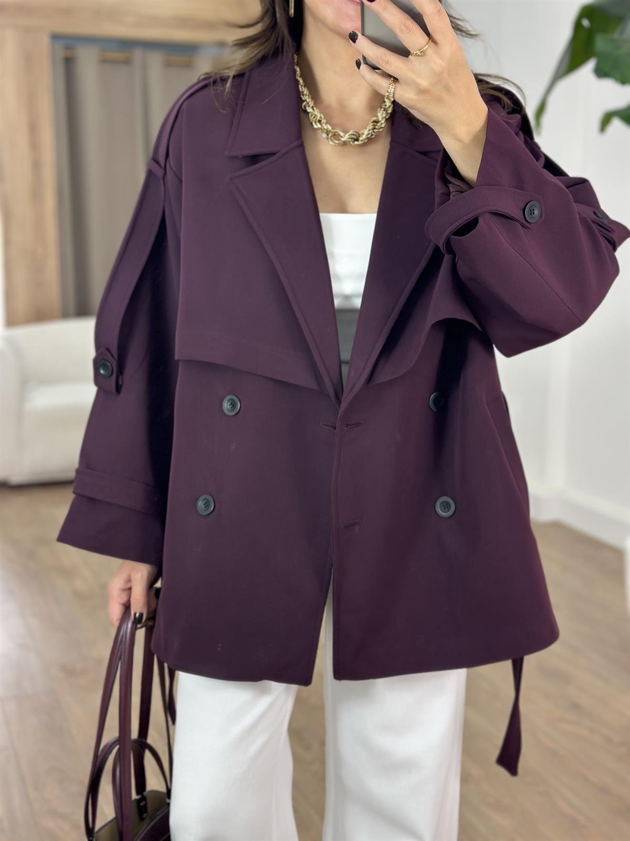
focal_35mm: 48
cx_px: 315
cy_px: 420
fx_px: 1165
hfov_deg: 30.3
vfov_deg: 39.7
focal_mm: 6.86
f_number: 1.78
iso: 80
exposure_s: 1/149
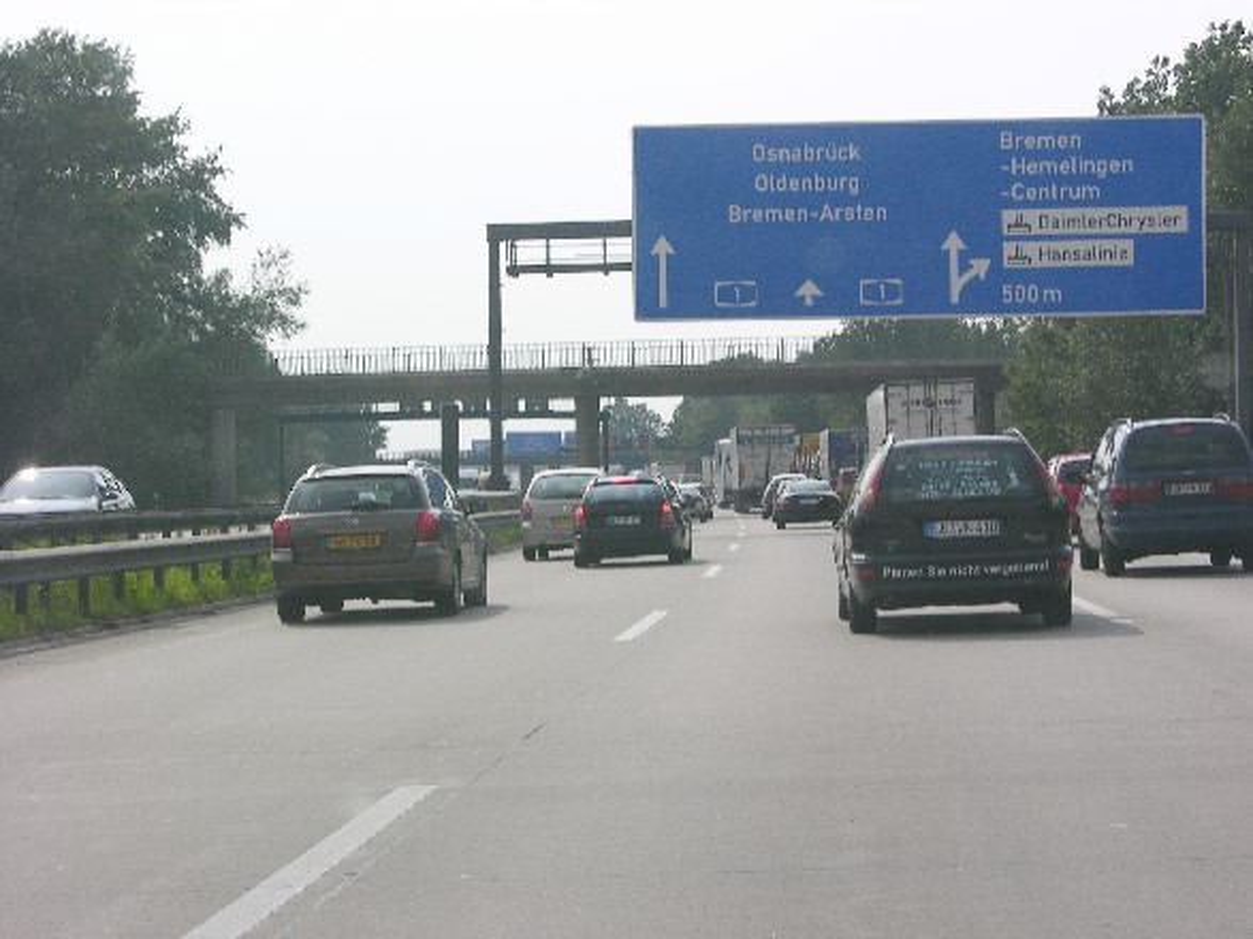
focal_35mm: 93
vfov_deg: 15.9
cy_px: 470
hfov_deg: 21.1
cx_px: 626
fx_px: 3366
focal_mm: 23.7
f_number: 7.1
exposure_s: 1/245
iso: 50
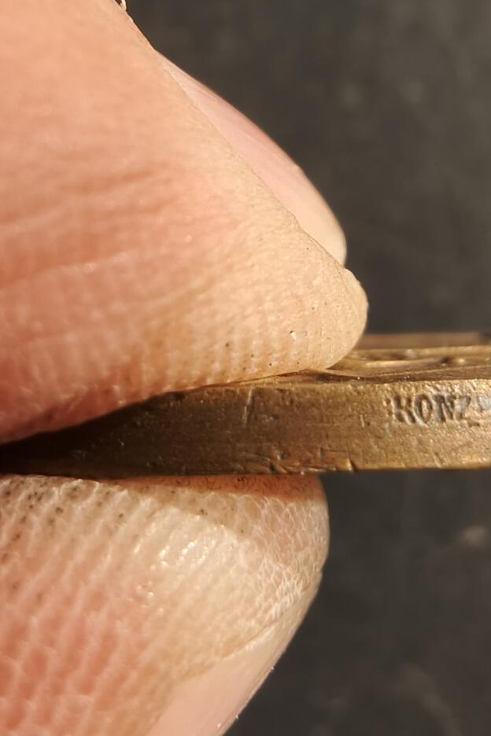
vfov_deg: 42.4
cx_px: 487
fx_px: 941
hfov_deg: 27.6
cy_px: 461
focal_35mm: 46
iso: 160
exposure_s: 1/100
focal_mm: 2.32
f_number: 2
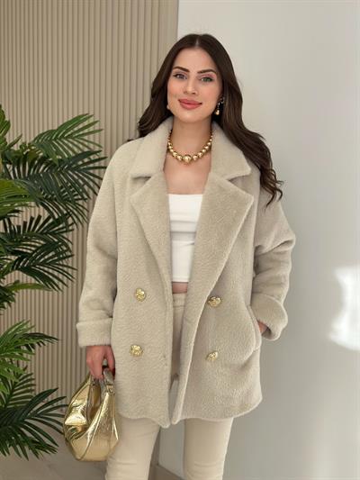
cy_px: 240
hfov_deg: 30.3
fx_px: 665
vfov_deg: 39.6
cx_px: 180
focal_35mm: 48
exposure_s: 1/404
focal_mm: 6.86
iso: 80
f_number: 1.78
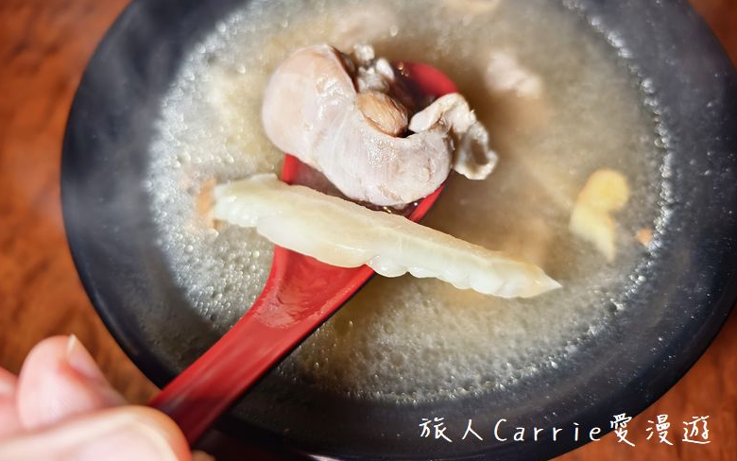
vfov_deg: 49.1
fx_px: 502
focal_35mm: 25
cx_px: 366
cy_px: 192
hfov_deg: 72.5
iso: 229
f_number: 4
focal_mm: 8.67
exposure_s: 1/60
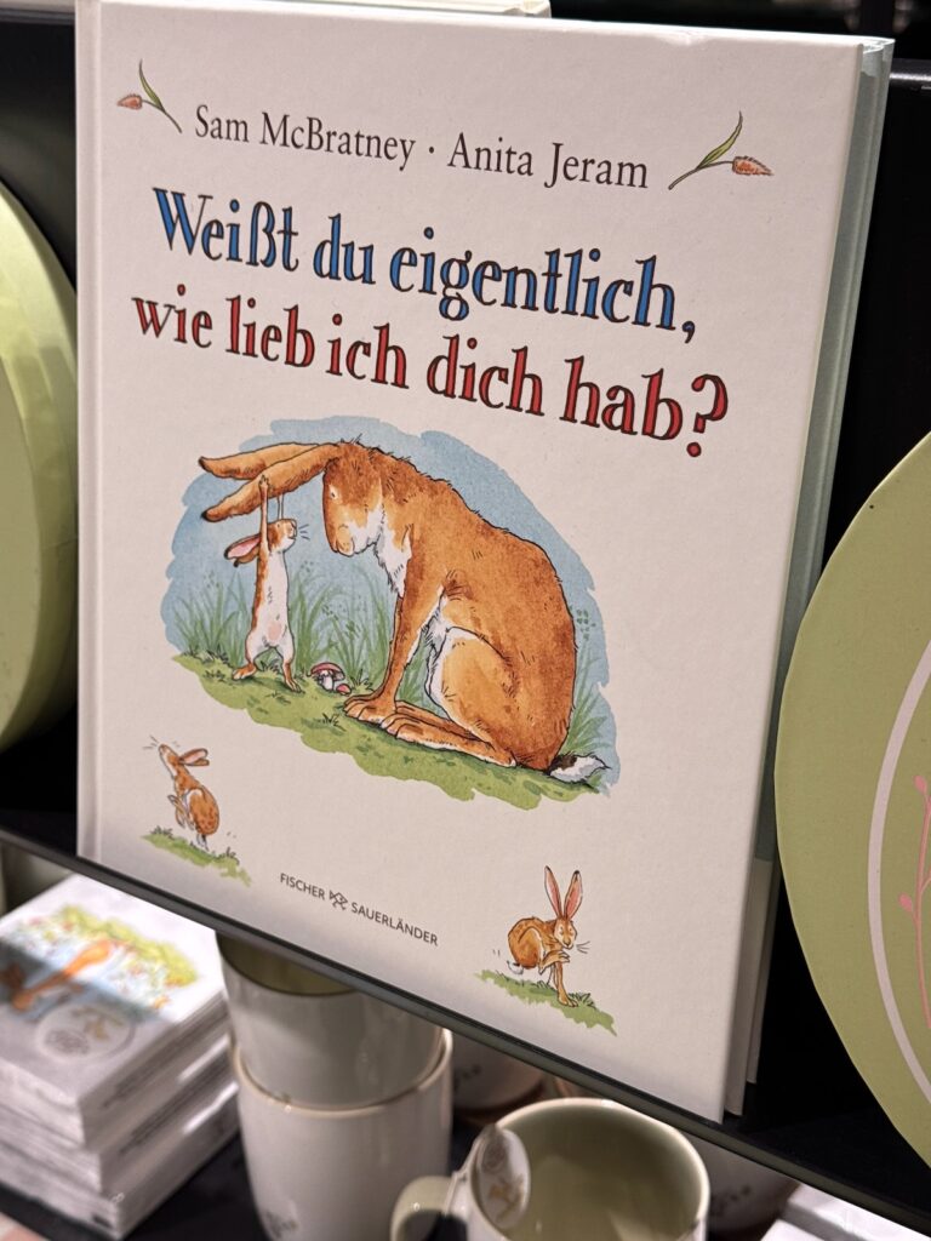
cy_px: 620
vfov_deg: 39.7
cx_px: 466
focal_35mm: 48
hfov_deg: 30.3
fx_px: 1721
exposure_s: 1/191
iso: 50
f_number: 1.78
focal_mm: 6.76
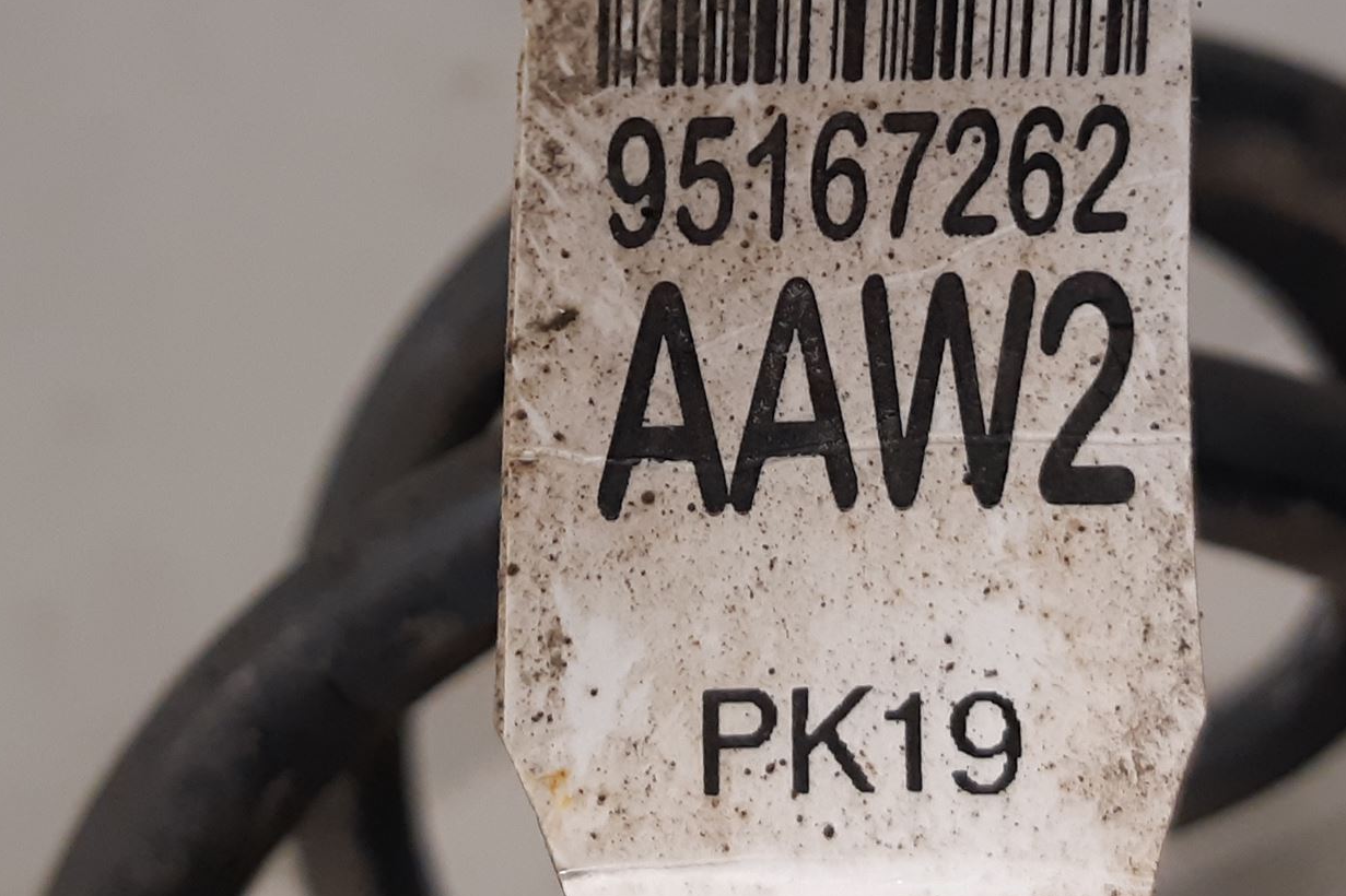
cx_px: 741
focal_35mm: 45
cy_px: 308
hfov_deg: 43.6
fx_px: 1682
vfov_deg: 29.7
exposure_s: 1/50
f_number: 1.7
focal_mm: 3.93
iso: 160
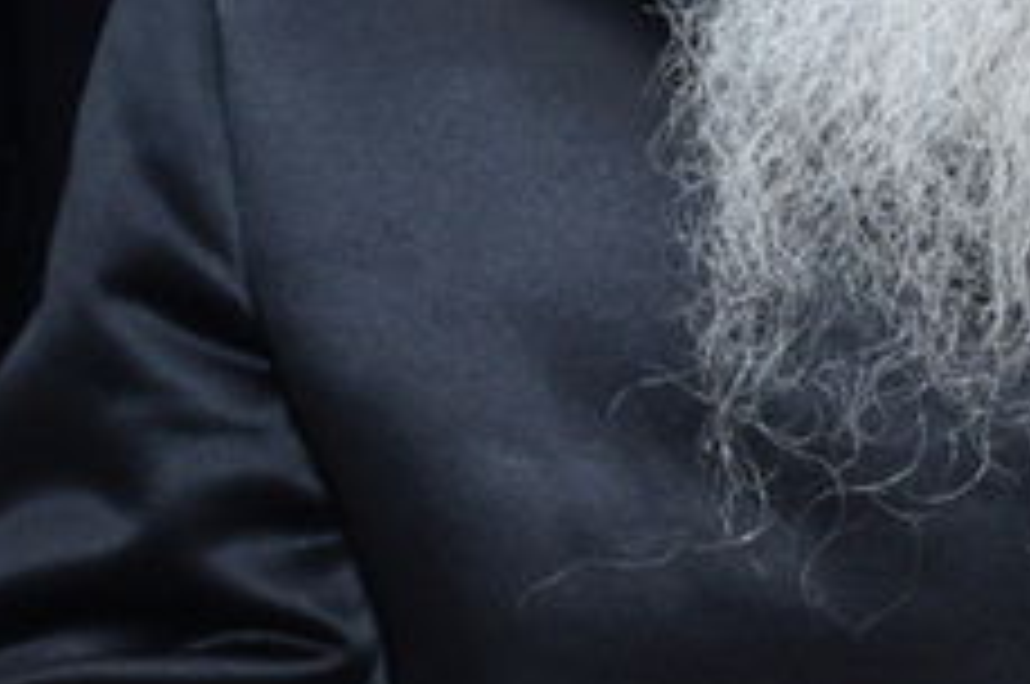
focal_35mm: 147
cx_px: 828
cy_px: 79
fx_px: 4200
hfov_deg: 13.9
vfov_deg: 9.3
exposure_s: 1/160
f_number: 6.3
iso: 1000
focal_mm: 24
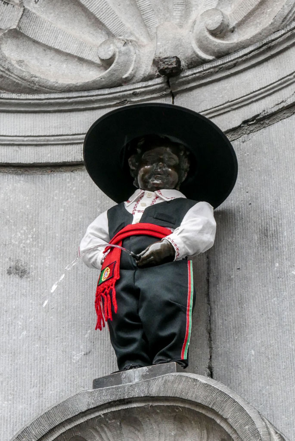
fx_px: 1643
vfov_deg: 15.3
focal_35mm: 134
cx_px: 148
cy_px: 220
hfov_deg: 10.3
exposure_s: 1/125
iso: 1000
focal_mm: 34
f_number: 5.6
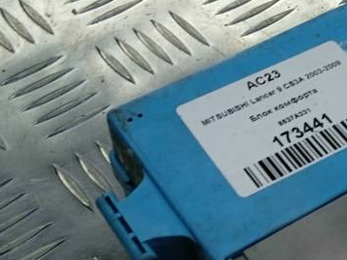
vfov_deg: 18.3
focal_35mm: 80
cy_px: 197
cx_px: 281
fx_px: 802
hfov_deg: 24.0
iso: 162
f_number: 2.2
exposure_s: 1/100
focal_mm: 3.43
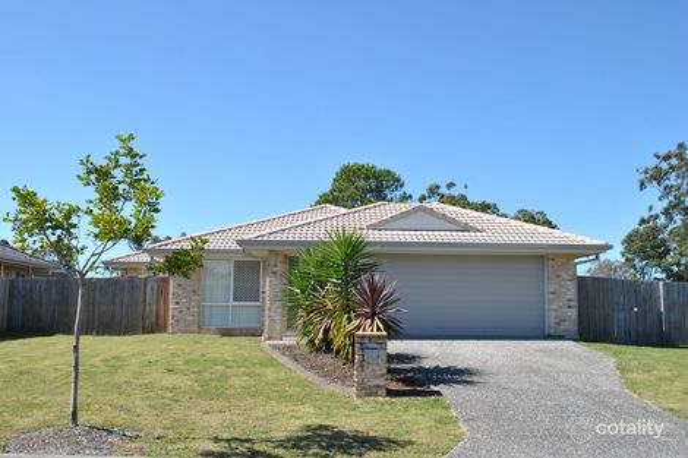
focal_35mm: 33
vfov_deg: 39.9
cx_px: 344
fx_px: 630
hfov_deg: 57.2
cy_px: 229
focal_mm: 22
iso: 100
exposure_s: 1/250
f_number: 8
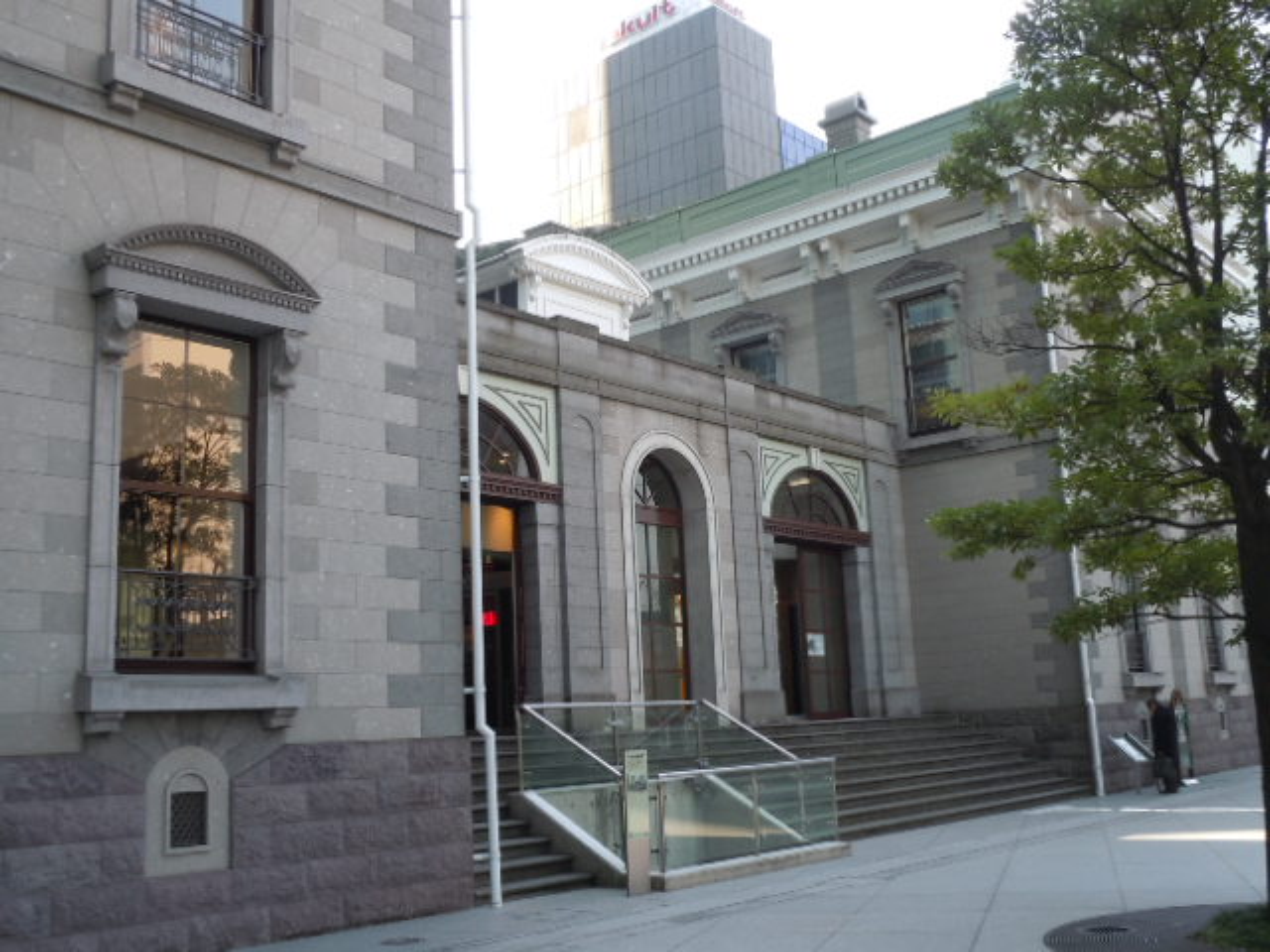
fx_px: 1431
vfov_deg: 36.8
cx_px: 635
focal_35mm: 39
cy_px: 476
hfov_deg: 47.9
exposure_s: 1/60
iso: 100
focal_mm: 6.9
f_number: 4.3
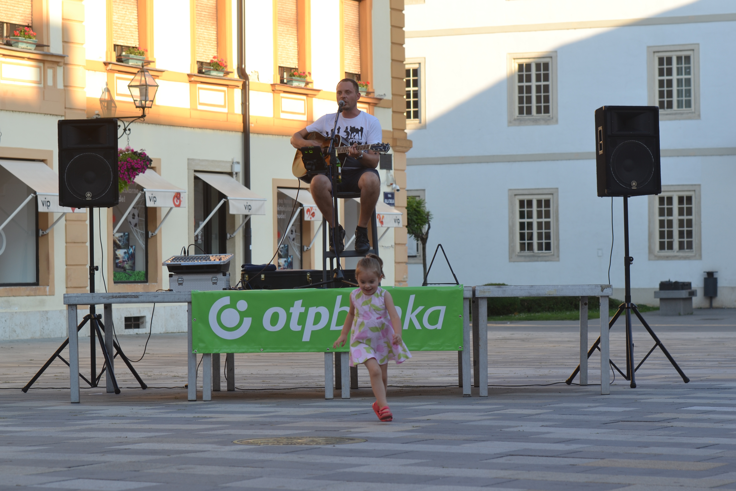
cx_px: 368
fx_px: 2146
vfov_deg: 13.0
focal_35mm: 105
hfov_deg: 19.5
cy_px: 246
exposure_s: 1/160
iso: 100
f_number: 6.3
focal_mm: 70
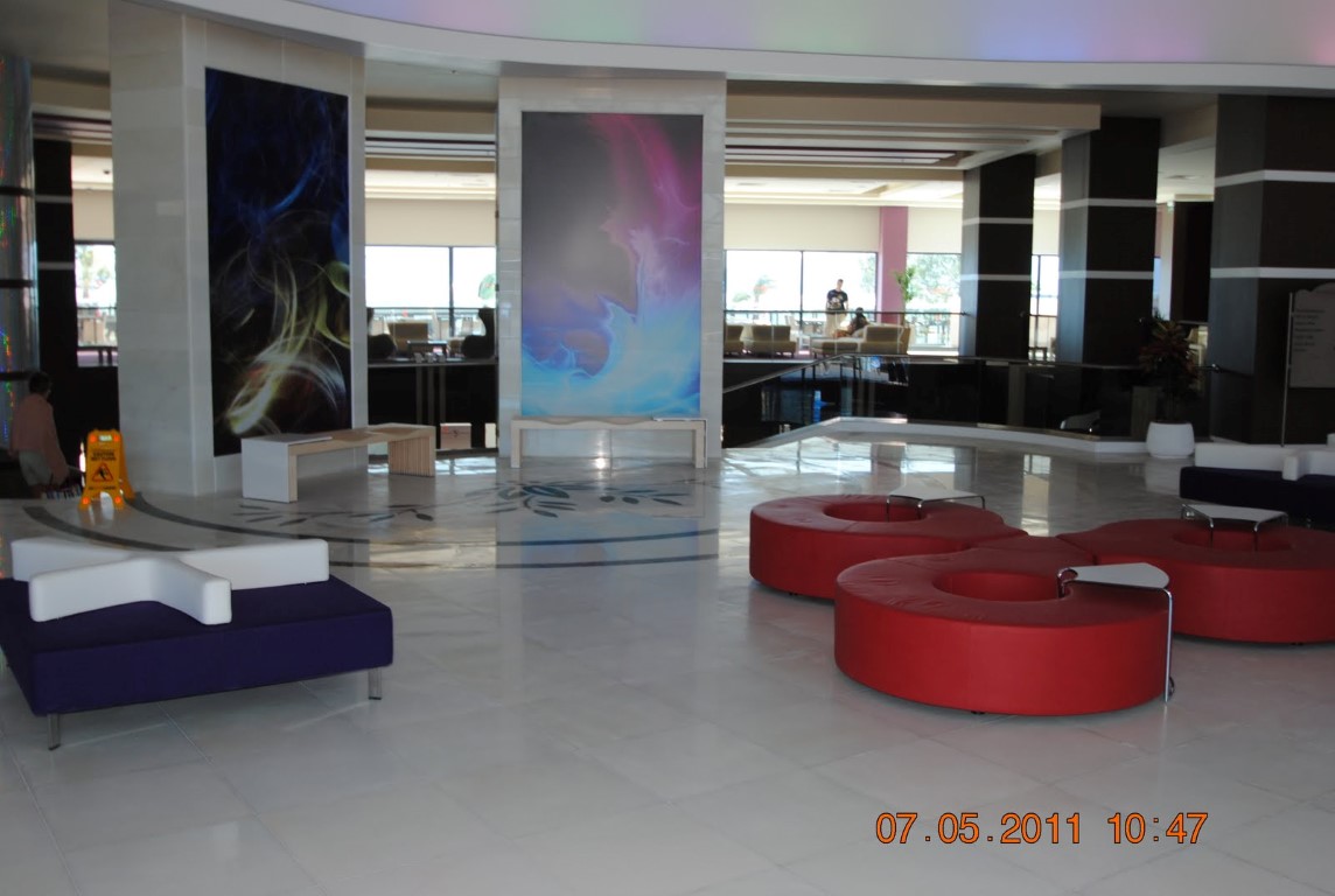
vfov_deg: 37.0
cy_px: 448
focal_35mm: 36
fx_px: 1338
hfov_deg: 53.0
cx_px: 668
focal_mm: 24
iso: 200
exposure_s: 1/60
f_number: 4.5
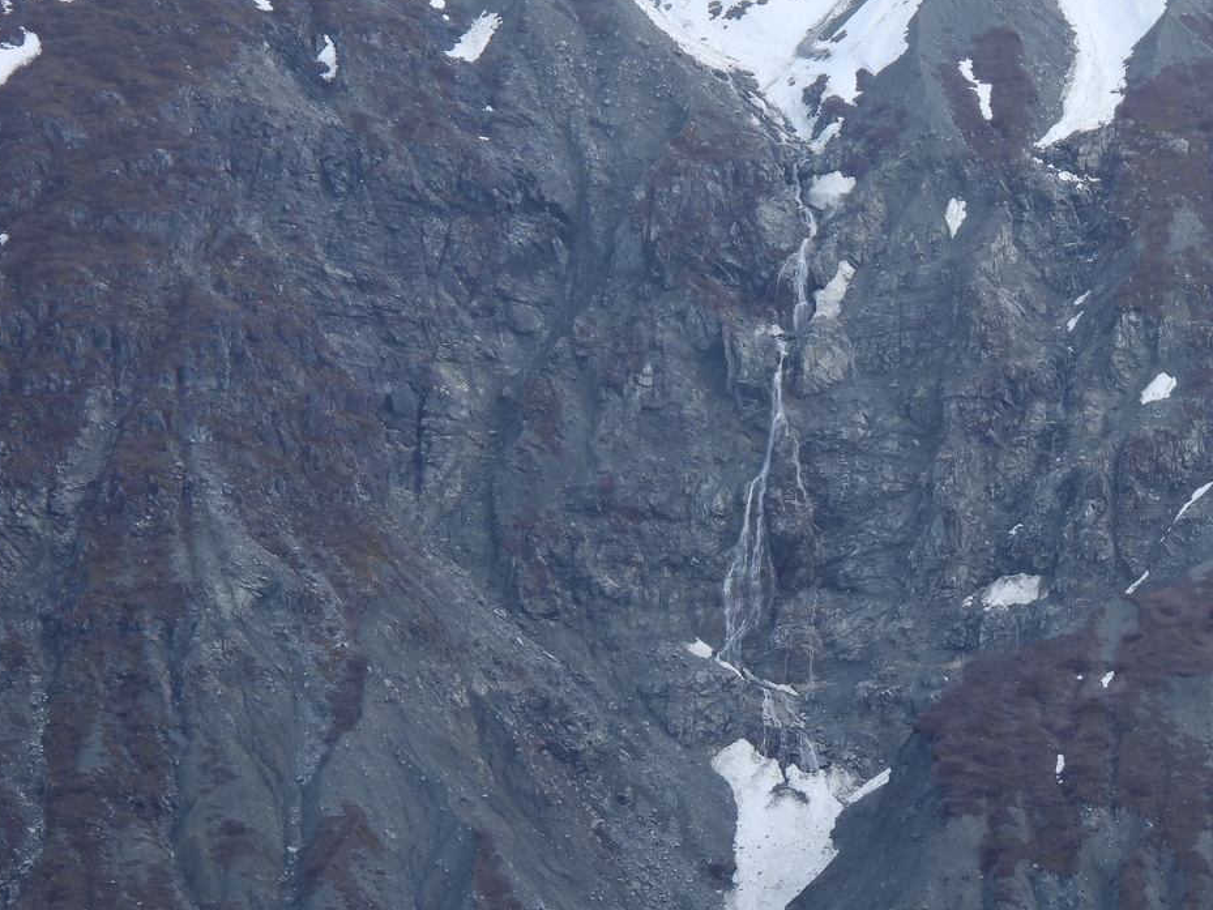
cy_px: 431
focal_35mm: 551
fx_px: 19310
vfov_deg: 2.7
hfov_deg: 3.6
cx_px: 764
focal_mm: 71.4
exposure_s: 1/640
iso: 100
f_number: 5
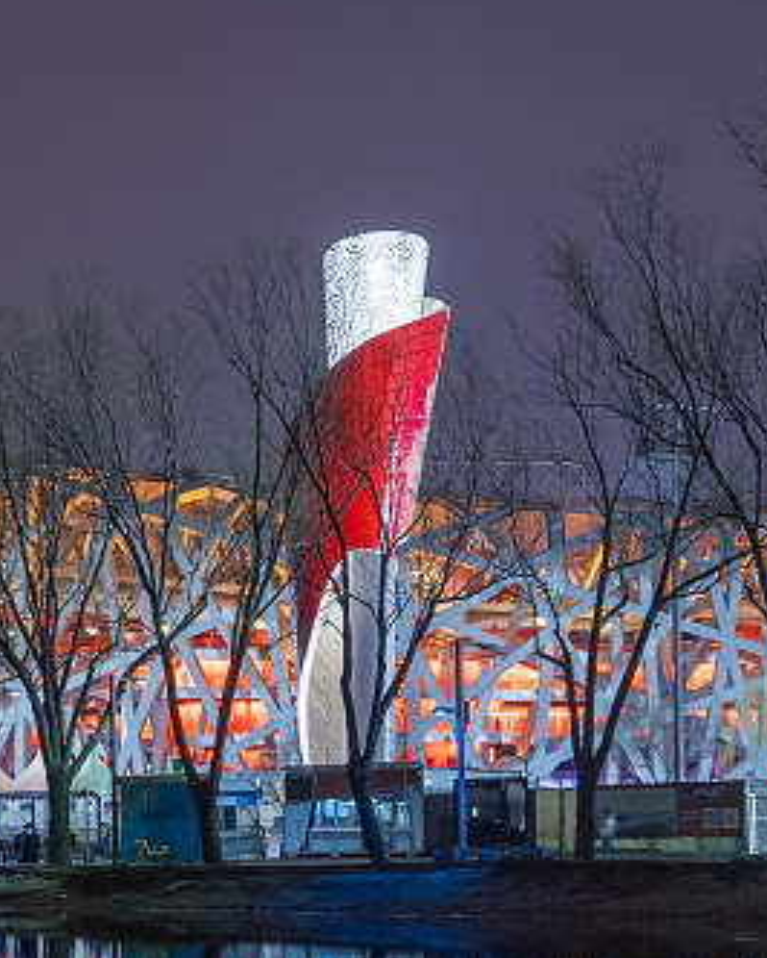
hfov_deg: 19.0
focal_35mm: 81
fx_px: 2296
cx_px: 435
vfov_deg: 23.4
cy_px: 643
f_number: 3.5
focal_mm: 28
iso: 800
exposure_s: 1/4
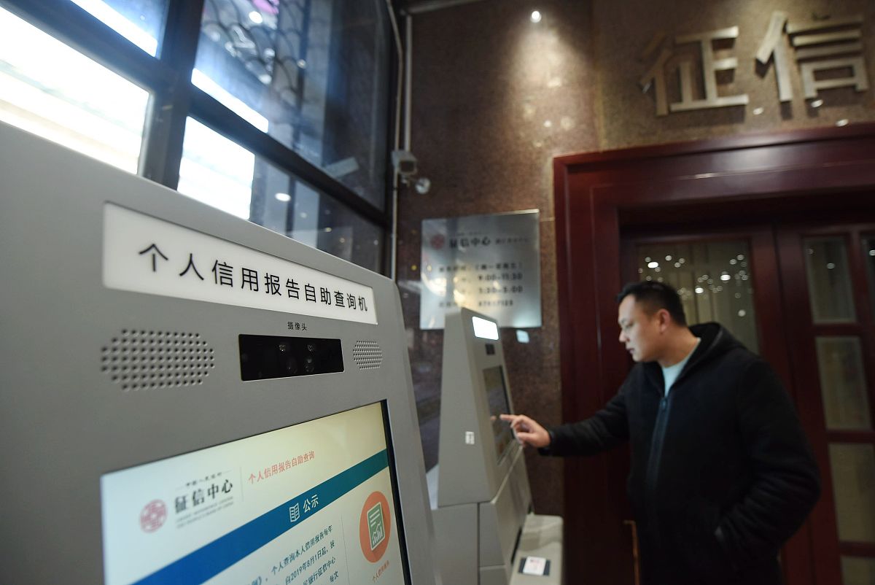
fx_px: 341
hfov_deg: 104.2
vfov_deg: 81.3
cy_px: 292
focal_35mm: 14
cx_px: 438
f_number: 2.8
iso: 640
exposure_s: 1/80
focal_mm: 14
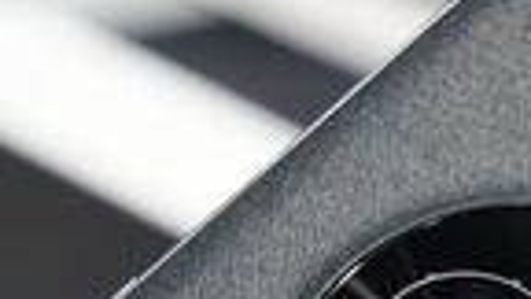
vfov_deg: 3.9
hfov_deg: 6.9
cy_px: 500
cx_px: 601
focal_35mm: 312
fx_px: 4393
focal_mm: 70
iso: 4000
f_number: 7.1
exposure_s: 1/160
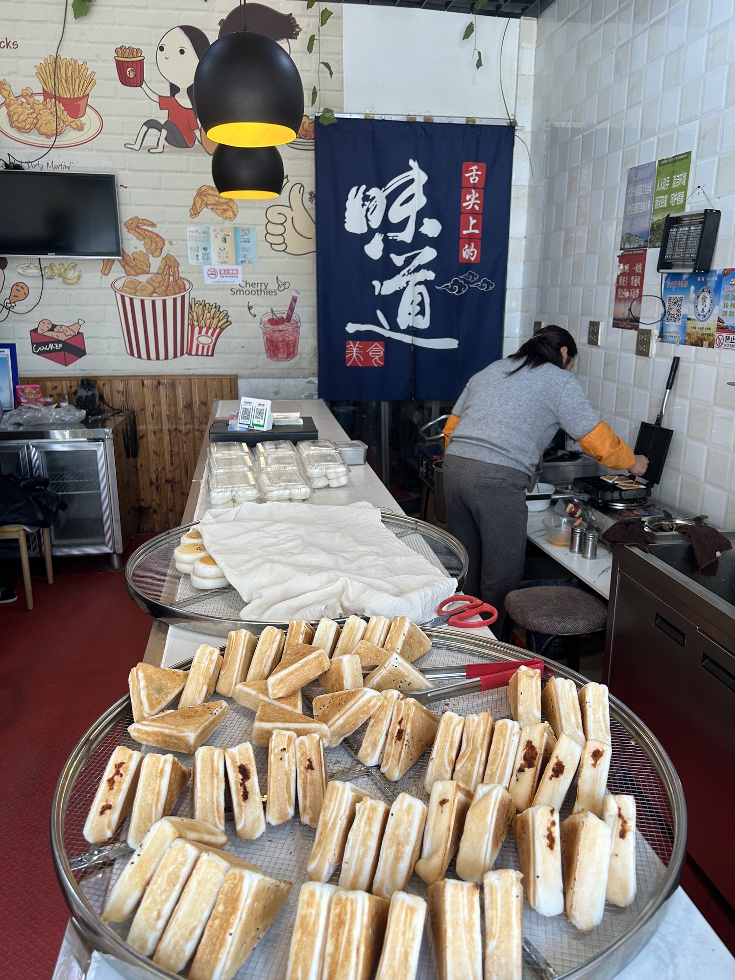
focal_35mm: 26
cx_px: 368
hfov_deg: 53.1
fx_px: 736
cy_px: 490
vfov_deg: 67.3
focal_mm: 5.7
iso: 50
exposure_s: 1/100
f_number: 1.5
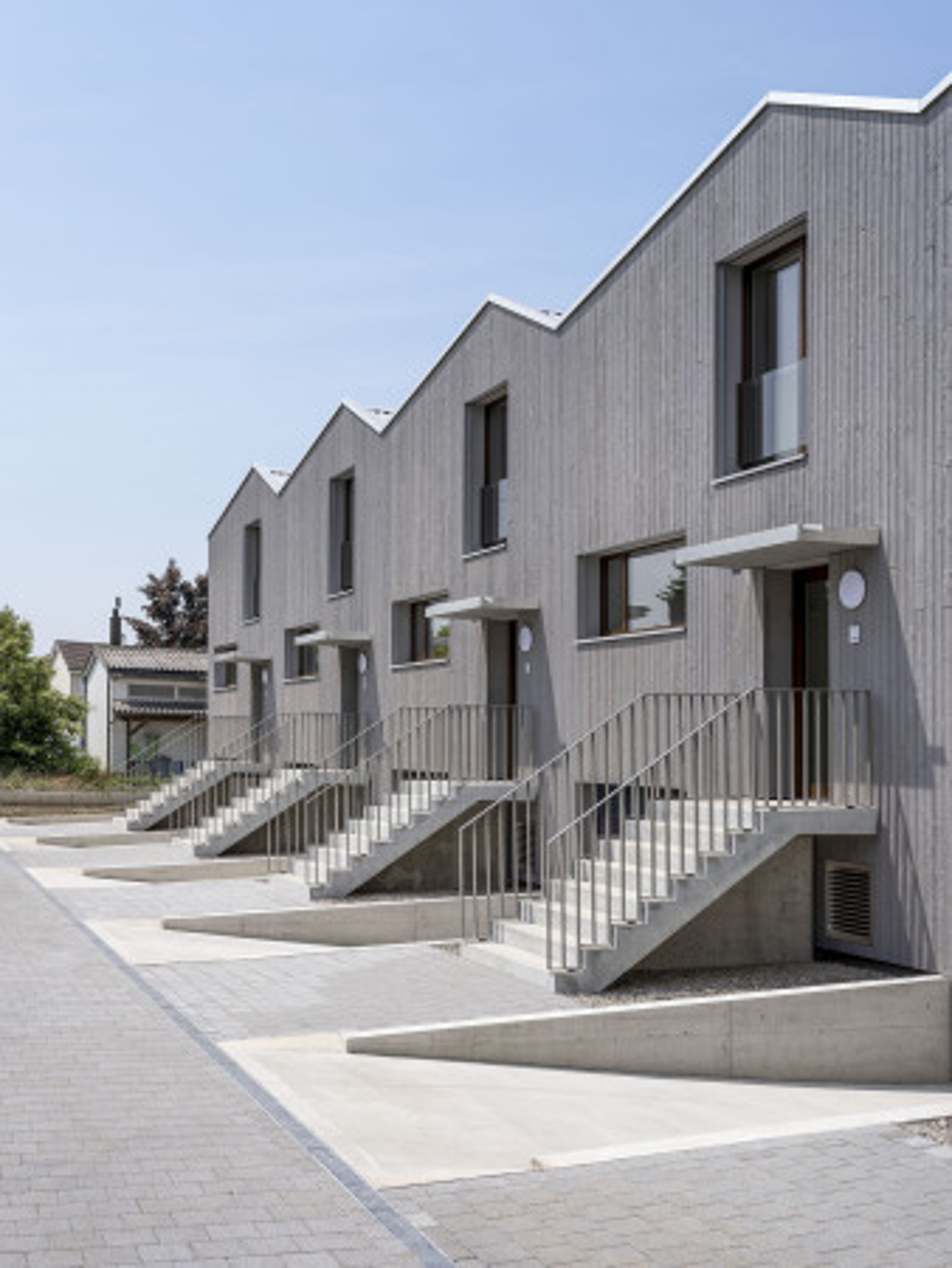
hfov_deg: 36.9
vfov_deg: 47.8
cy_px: 634
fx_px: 1429
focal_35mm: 39
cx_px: 476
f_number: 11
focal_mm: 49.8
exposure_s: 1/340
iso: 100
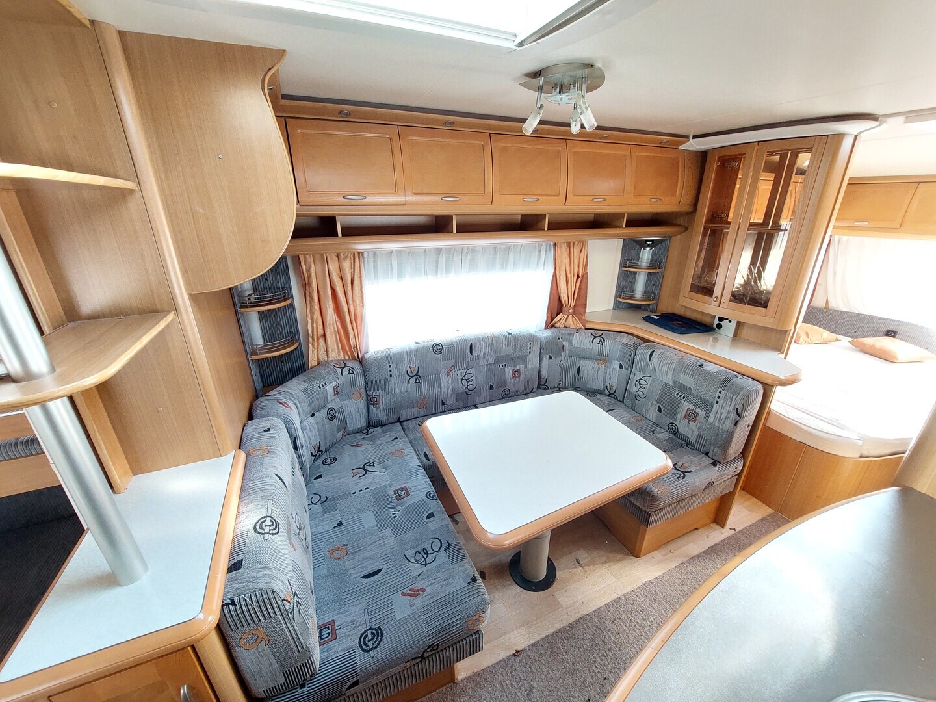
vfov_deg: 89.9
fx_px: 352
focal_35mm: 13
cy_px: 351
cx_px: 468
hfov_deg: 106.2
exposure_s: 1/33
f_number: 2.2
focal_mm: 1.74
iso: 320
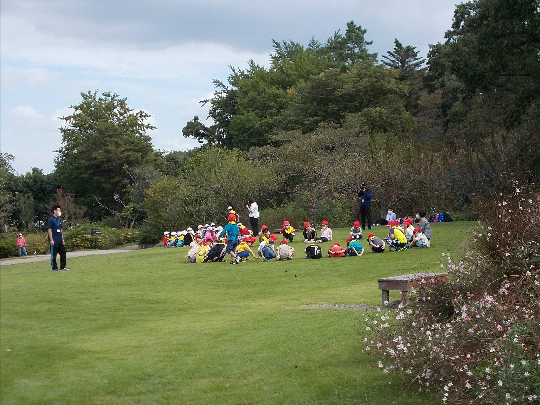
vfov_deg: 22.3
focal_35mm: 66
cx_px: 270
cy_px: 202
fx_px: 1030
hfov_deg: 29.4
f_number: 5.3
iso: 80
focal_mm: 11.8
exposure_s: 1/320
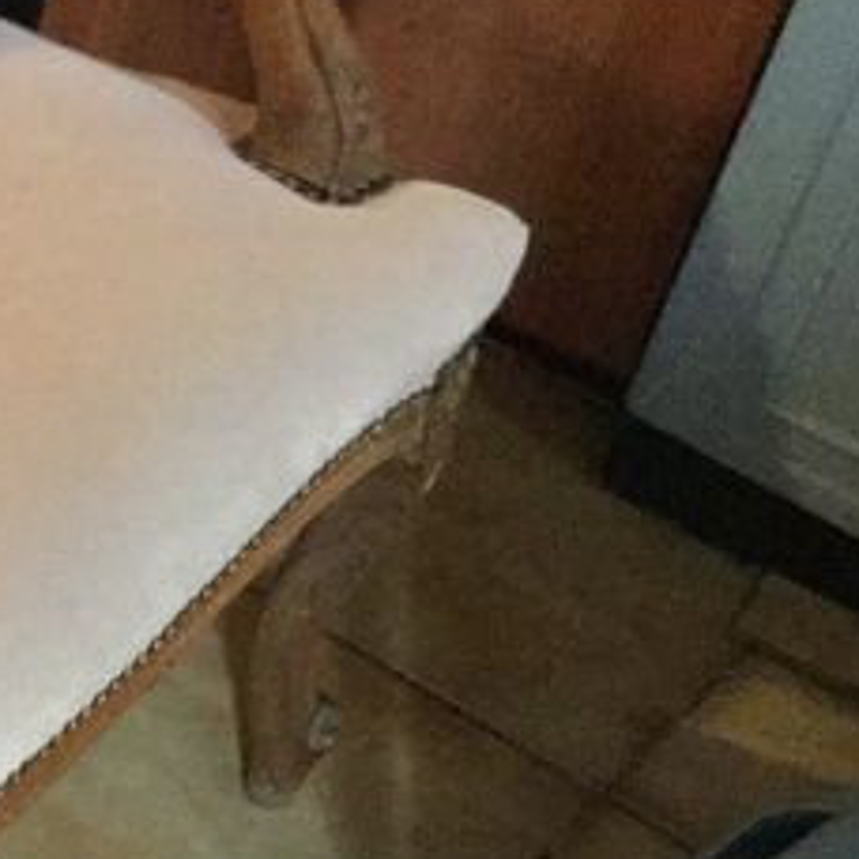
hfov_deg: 12.4
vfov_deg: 14.5
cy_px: 335
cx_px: -972
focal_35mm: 120
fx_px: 3369
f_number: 2.4
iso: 400
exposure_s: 1/17
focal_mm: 3.3
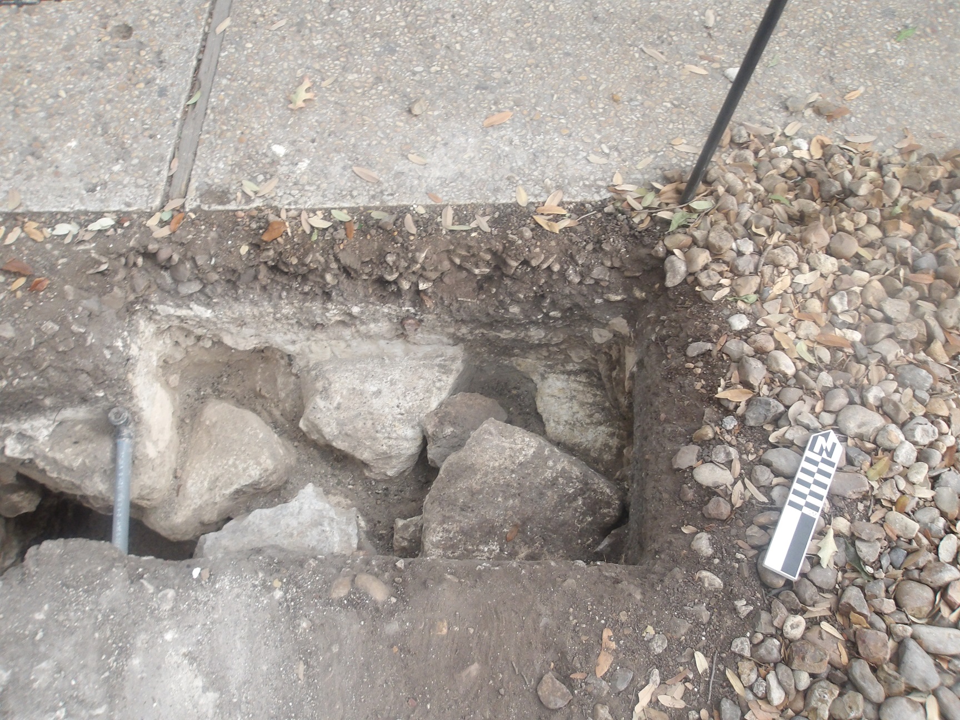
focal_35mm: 27
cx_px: 480
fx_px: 749
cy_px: 360
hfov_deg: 65.3
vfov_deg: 51.4
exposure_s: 1/60
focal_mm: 4.9
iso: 309
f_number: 3
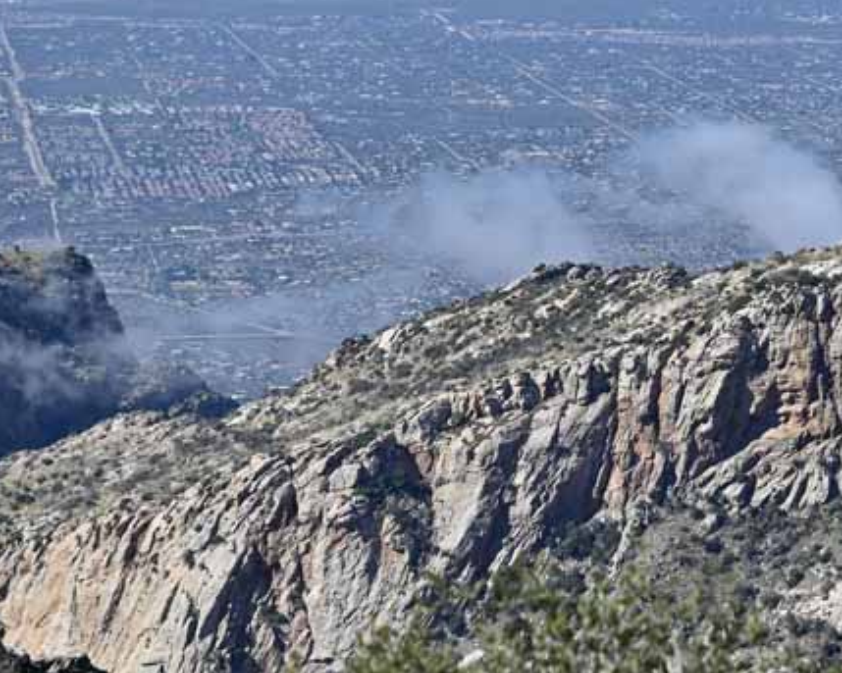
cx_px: 703
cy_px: 288
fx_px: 5232
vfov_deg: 7.4
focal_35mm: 210
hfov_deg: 9.2
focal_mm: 120
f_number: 5
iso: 100
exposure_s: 1/1600
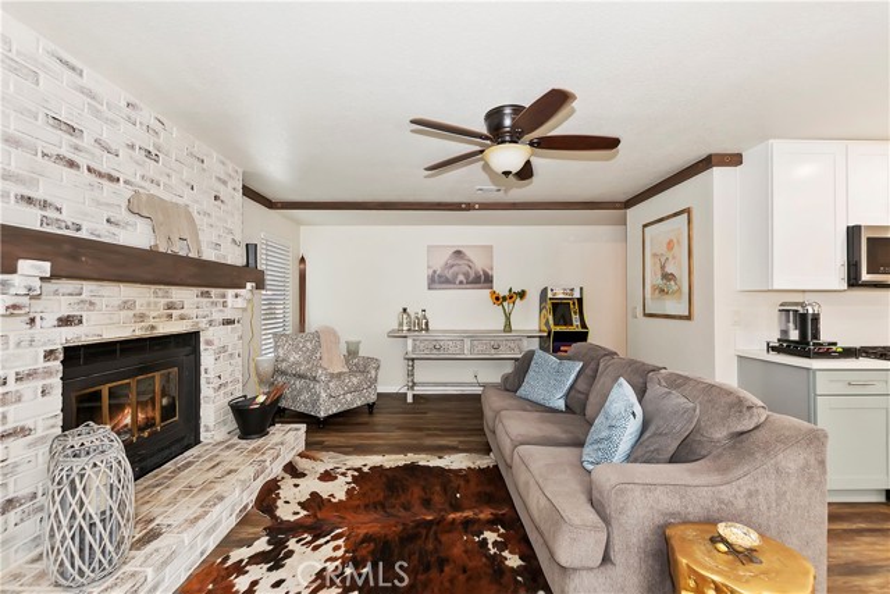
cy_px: 297
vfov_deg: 77.4
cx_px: 445
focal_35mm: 15
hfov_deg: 100.4
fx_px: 371
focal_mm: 10
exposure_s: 1/30
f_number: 8
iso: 400
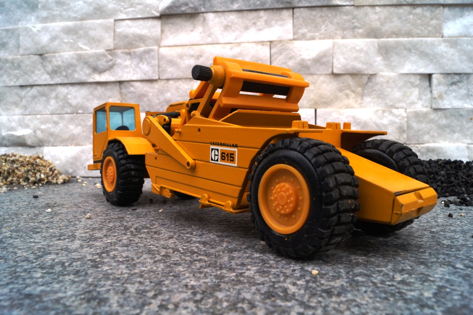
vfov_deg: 43.6
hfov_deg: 62.0
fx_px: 394
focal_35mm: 30
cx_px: 236
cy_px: 158
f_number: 16
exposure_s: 1/60
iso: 640
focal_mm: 20
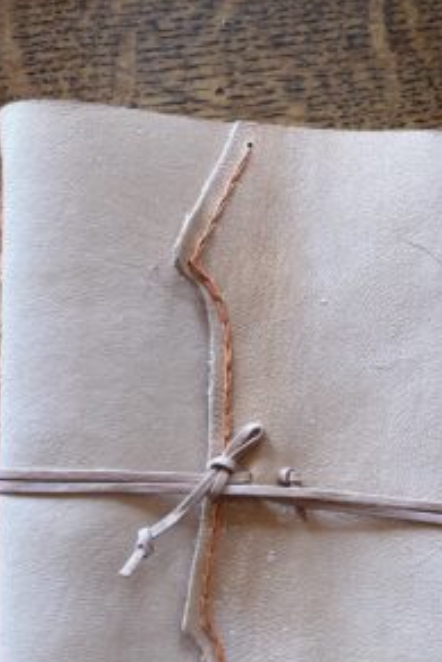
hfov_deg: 35.9
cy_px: 449
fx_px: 681
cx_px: 245
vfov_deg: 50.8
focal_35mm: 37
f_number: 1.6
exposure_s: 1/113
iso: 125
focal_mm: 5.1
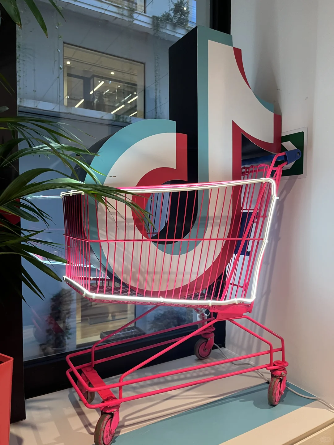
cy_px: 222
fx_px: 334
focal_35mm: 26
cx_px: 167
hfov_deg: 53.1
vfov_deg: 67.3
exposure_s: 1/83
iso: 125
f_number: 1.6
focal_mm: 5.1
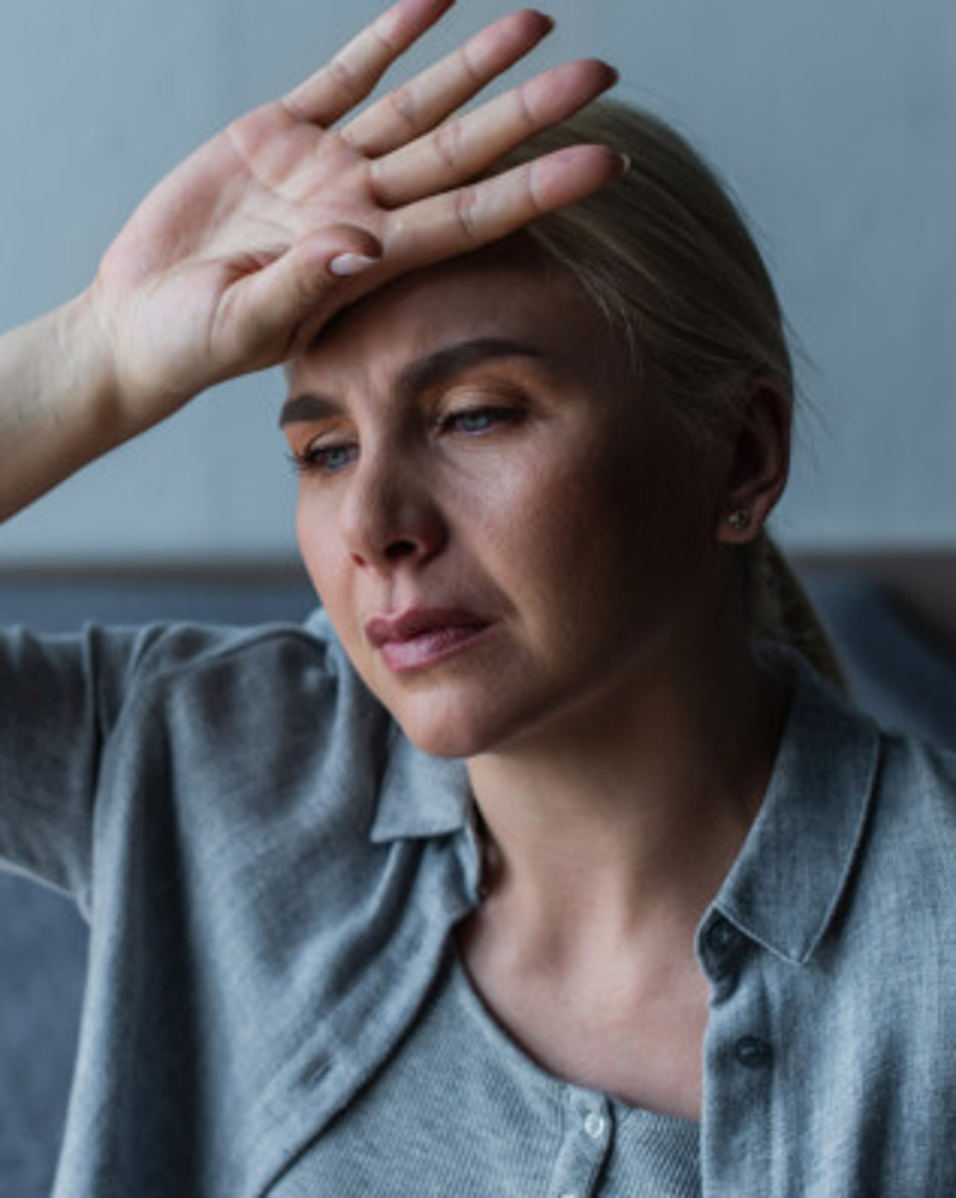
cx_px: 223
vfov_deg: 26.8
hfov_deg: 21.3
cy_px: 601
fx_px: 2514
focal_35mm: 71
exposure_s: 1/160
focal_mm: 50
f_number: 3.5
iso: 200
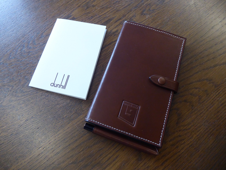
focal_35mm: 25
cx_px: 113
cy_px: 85
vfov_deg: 54.9
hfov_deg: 69.4
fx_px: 163
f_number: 3.3
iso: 320
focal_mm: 4.3
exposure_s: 1/60
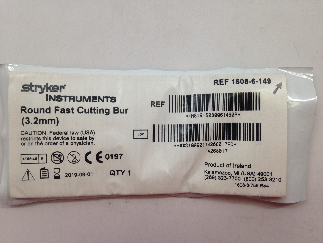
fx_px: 308
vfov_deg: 42.9
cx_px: 162
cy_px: 122
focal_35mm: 33
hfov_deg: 55.4
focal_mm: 4.12
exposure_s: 1/60
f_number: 2.4
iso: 64
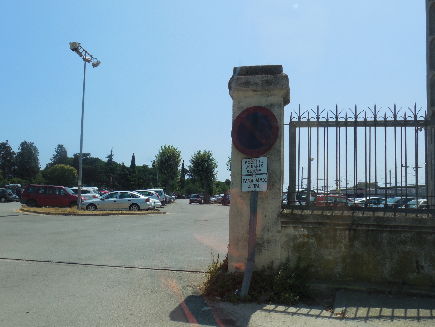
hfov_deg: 60.0
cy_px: 164
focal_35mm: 30
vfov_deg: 46.8
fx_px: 377
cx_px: 218
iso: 125
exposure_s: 1/1600
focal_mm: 5.3
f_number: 3.8
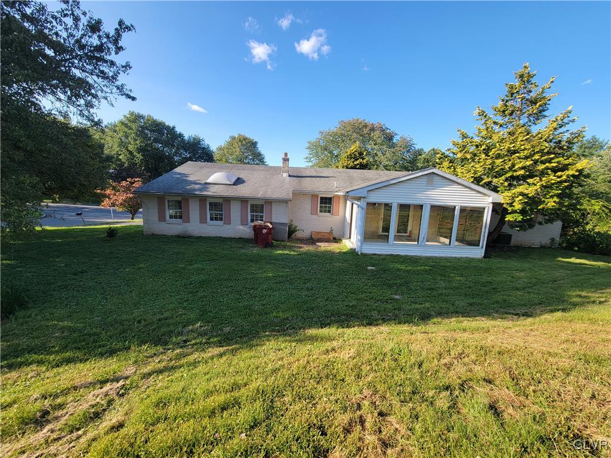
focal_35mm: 13
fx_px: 229
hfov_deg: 106.2
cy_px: 229
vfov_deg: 89.9
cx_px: 306
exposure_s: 1/622
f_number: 2.2
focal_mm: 2.2
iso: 50
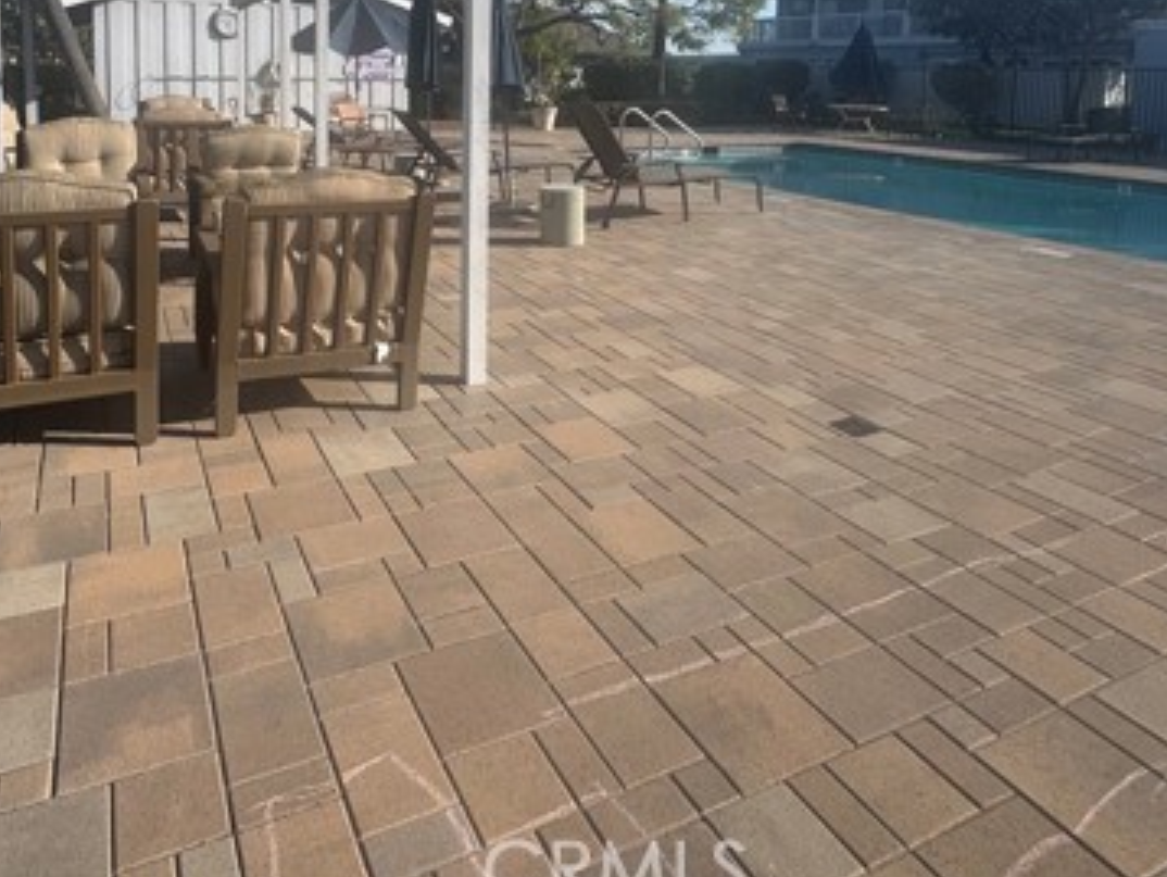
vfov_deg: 50.4
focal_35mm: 25
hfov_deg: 68.7
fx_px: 843
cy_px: 134
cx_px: 469
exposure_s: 1/1637
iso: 50
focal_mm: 2.22
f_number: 2.2
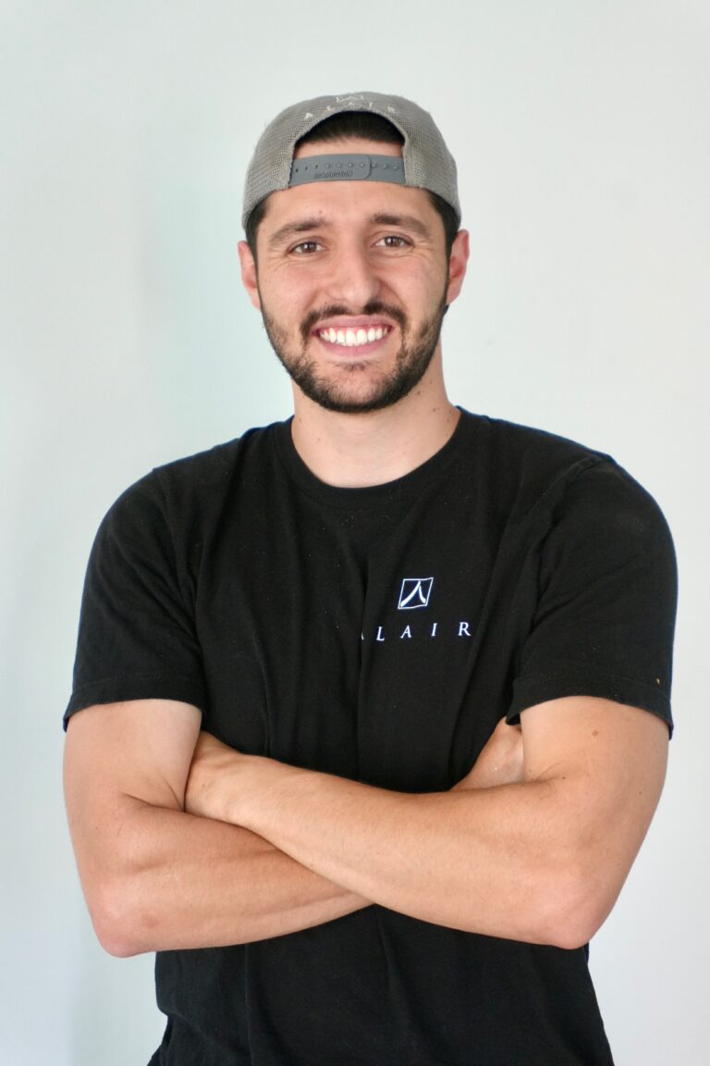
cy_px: 533
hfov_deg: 19.3
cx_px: 355
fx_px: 2085
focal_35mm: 70
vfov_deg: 28.6
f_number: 5.6
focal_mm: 47
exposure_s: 1/160
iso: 2000
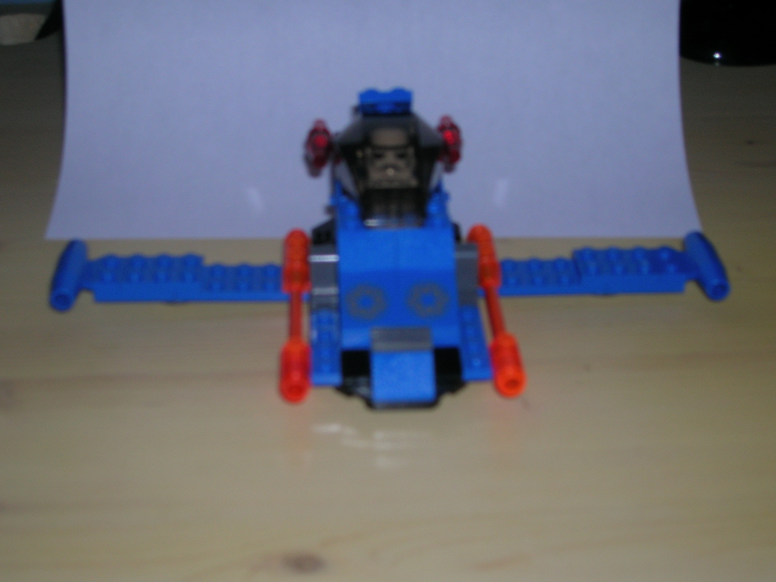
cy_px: 306
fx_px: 1233
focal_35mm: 55
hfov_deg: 34.9
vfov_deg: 26.6
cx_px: 370
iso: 50
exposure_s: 1/60.1
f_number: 3.3
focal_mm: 8.4
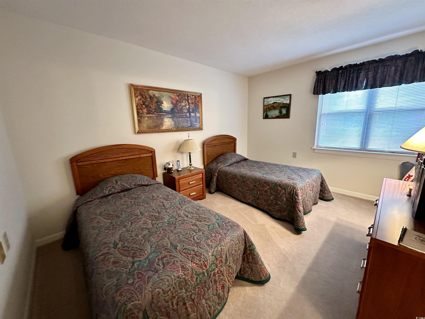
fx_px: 172
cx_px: 212
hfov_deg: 102.1
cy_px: 160
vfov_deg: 85.7
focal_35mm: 14
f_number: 2.2
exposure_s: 1/40
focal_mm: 2.22
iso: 800
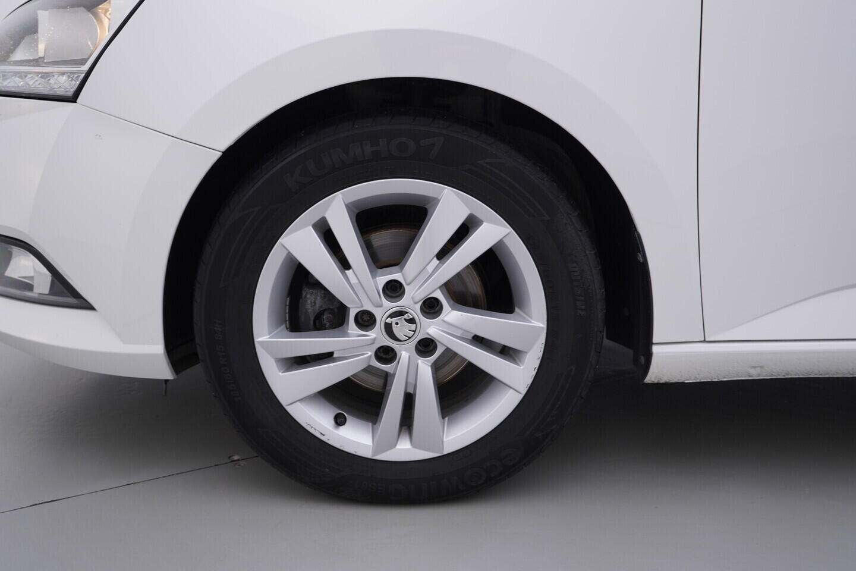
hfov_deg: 53.1
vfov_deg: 36.9
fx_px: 856
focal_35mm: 36
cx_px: 428
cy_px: 286
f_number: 4
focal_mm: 24
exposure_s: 1/80
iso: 125
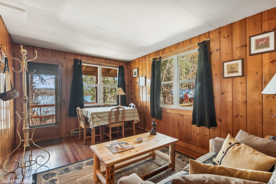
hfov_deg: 96.7
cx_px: 138
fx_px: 123
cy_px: 92
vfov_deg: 73.7
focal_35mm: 16
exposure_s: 1/10
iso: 200
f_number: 6.3
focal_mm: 11
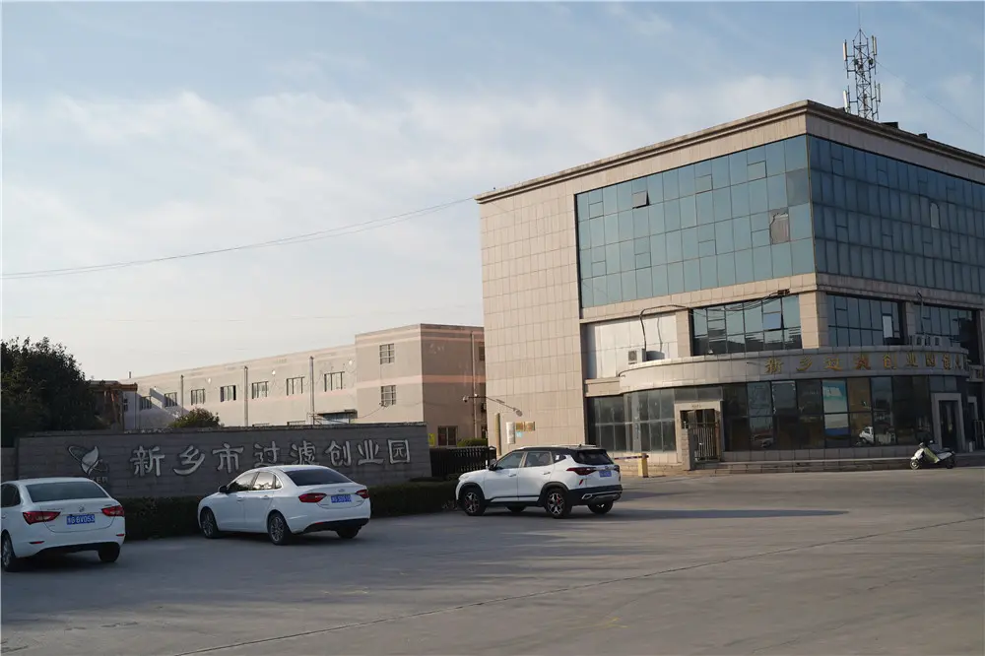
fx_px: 1094
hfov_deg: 48.5
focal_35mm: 40
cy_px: 328
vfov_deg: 33.4
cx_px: 492
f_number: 4.5
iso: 50
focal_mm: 40
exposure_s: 1/320
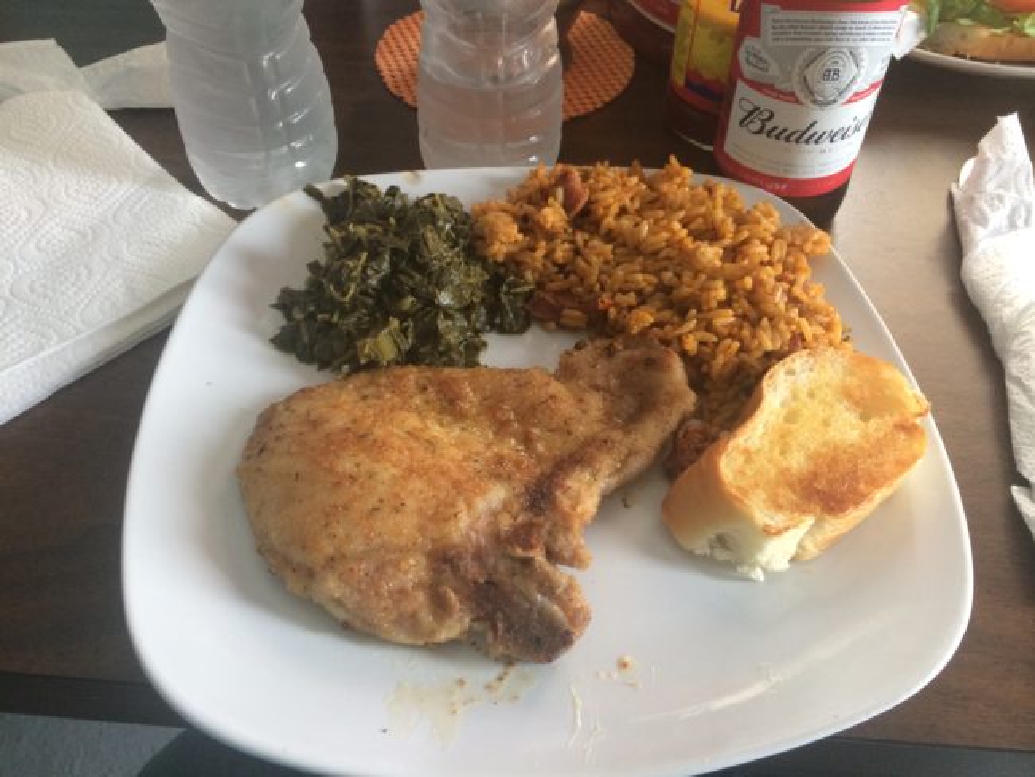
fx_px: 897
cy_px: 388
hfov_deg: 59.9
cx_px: 518
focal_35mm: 30
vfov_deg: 46.8
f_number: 2.2
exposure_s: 1/30
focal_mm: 4.12
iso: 125
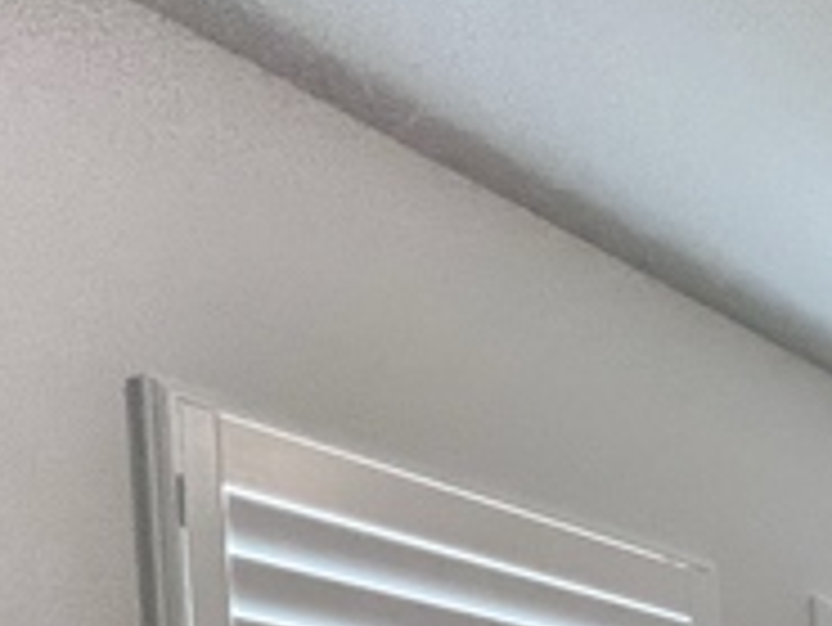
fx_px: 1082
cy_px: 1049
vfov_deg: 22.7
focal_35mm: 45
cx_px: 1322
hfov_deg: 26.3
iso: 200
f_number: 1.8
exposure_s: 1/120
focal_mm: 1.57
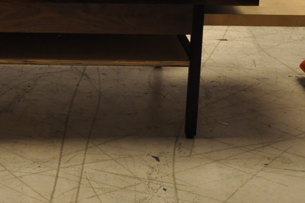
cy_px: -8
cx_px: 28
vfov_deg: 12.1
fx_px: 946
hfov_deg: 18.0
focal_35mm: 112
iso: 800
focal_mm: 21
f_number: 3.8
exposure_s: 1/30
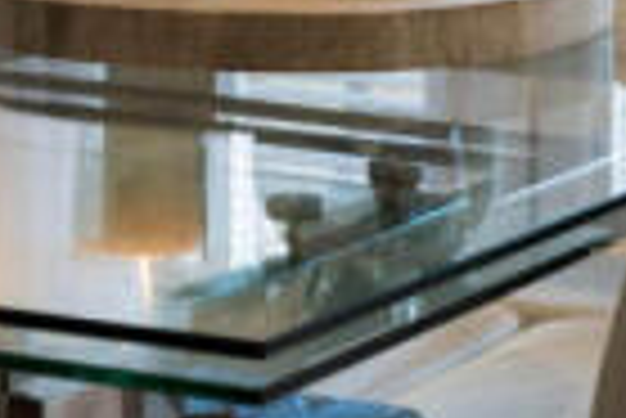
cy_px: -160
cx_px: 227
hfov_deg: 6.3
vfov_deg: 4.2
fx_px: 5727
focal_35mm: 329
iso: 640
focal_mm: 70
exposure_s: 1/200
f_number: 4.5
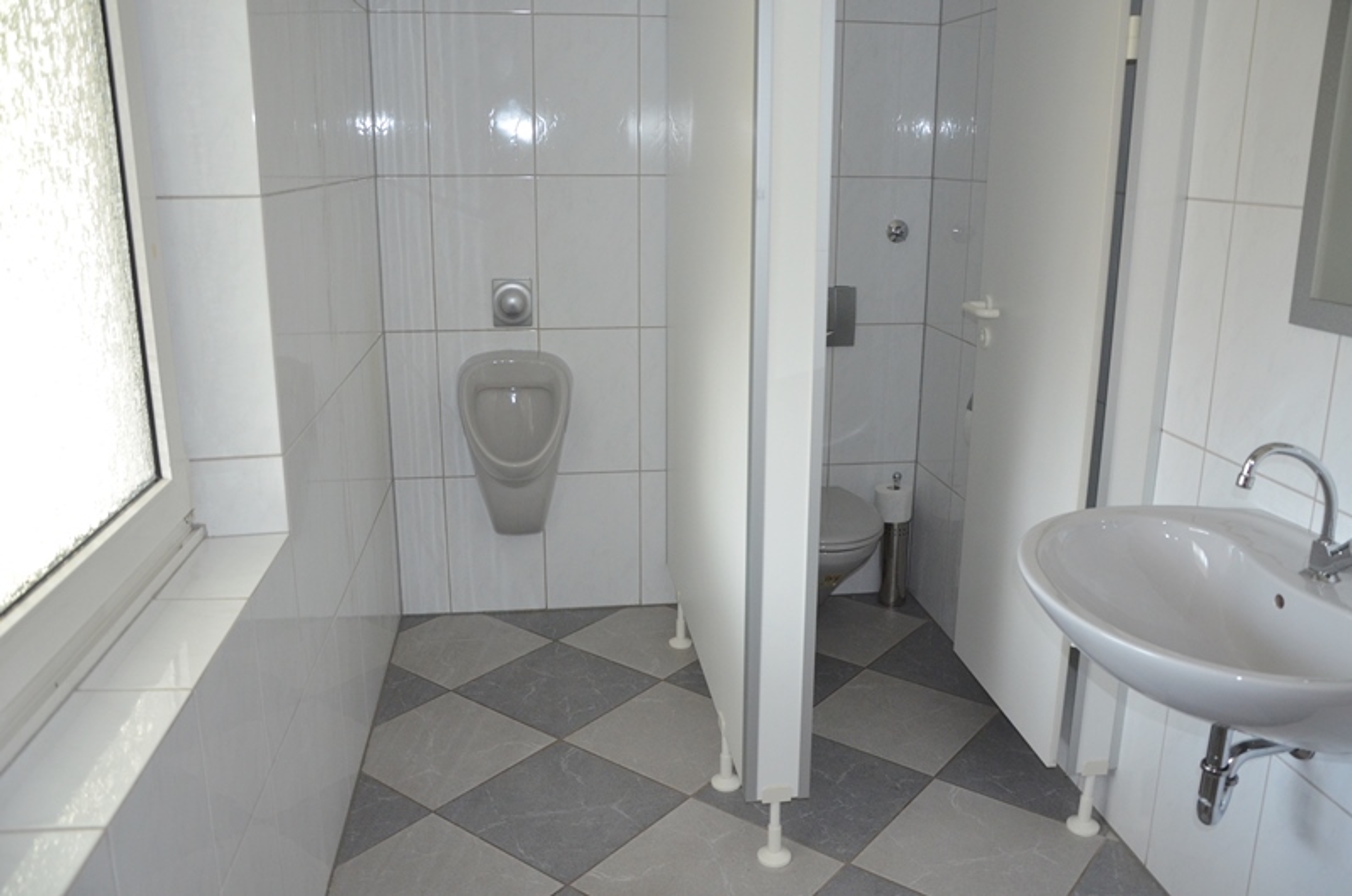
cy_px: 448
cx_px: 676
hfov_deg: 67.5
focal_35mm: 27
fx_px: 1012
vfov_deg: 47.7
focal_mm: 18
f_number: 3.5
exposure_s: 1/60
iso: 1100
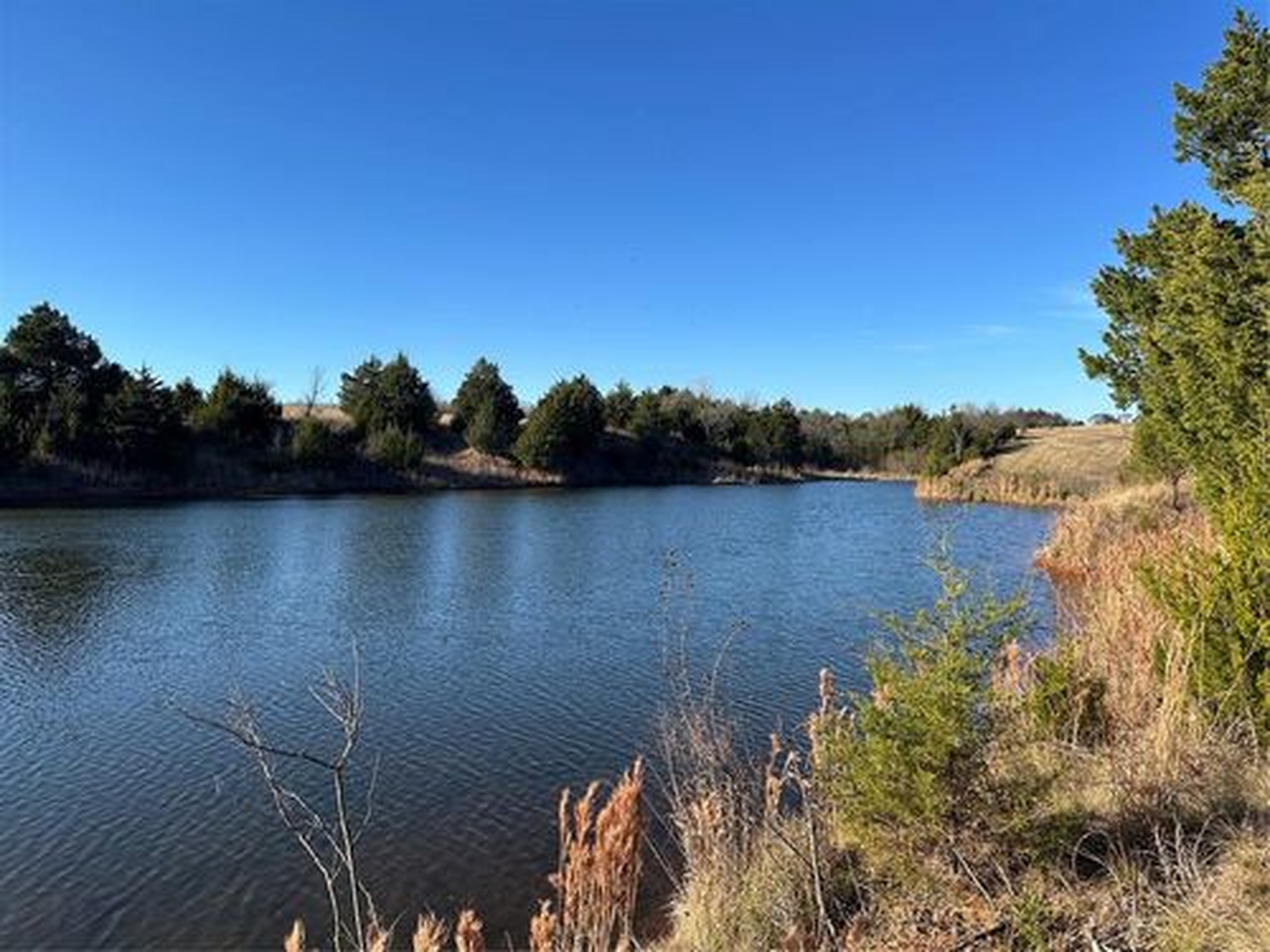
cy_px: 476
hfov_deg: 71.6
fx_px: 881
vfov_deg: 56.8
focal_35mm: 24
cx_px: 635
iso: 80
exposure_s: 1/3356
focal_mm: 6.86
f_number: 1.78
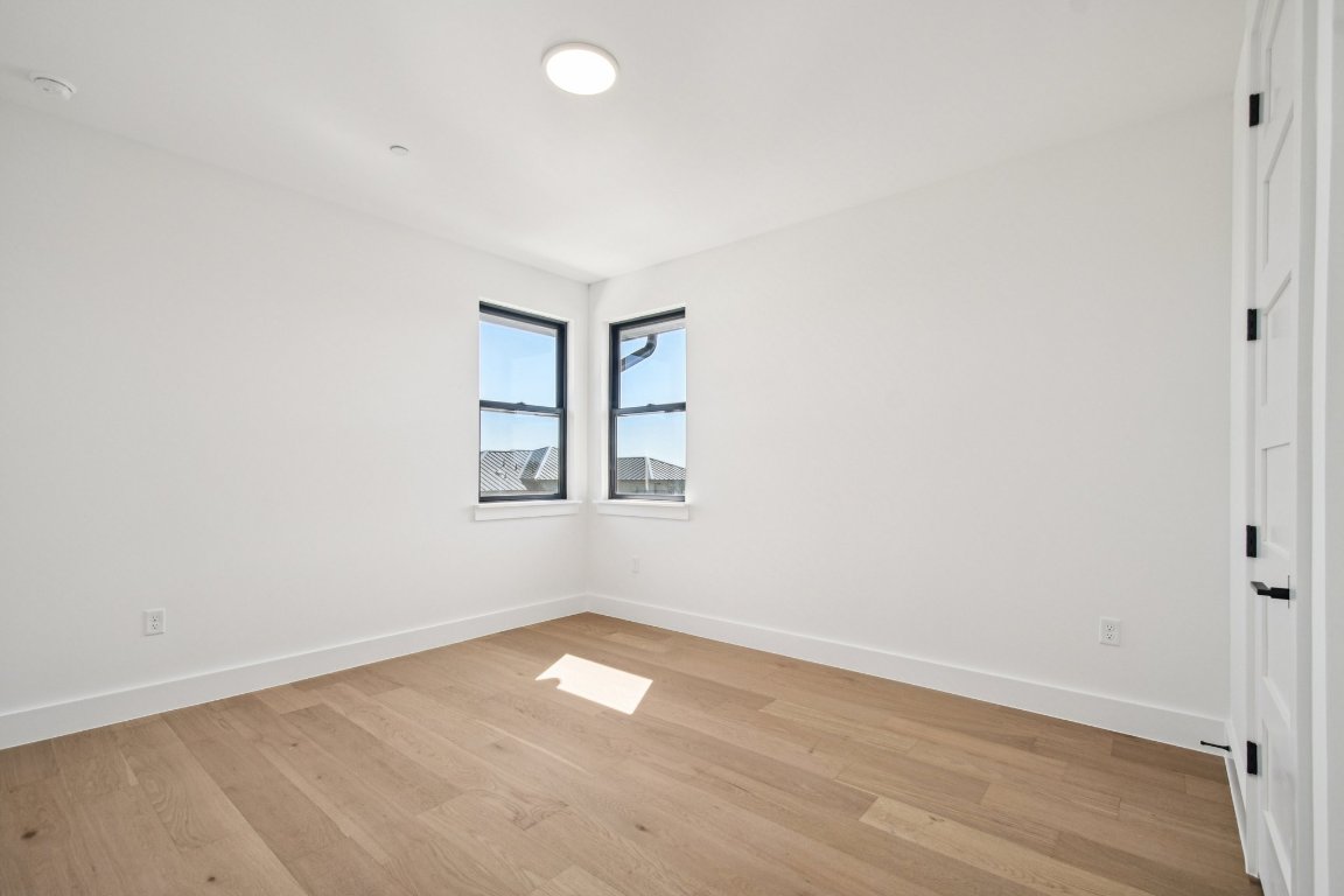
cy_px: 448
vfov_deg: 77.3
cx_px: 672
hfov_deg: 100.4
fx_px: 560
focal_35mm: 15
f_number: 8
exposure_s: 1/60
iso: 400
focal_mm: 10
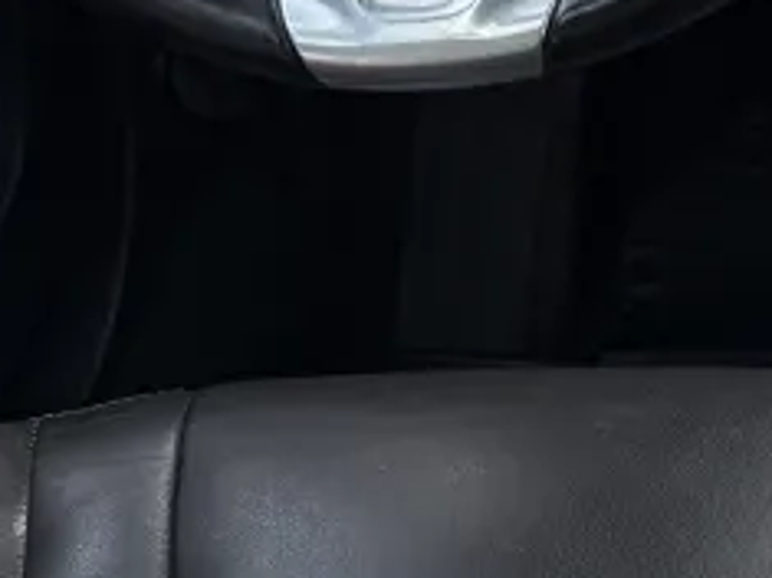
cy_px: -443
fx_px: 3277
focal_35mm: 147
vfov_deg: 9.6
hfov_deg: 11.9
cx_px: 1564
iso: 80
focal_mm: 6.76
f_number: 1.78
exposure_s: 1/453
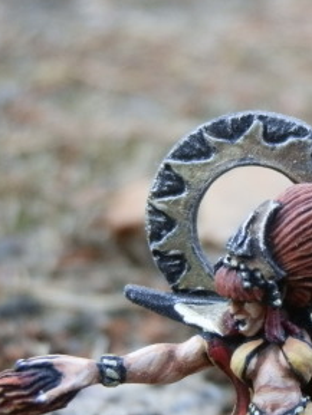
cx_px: 347
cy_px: 240
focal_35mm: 113
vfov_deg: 17.4
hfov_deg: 12.9
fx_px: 1357
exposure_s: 1/125
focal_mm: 10.99
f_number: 3.7
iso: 400
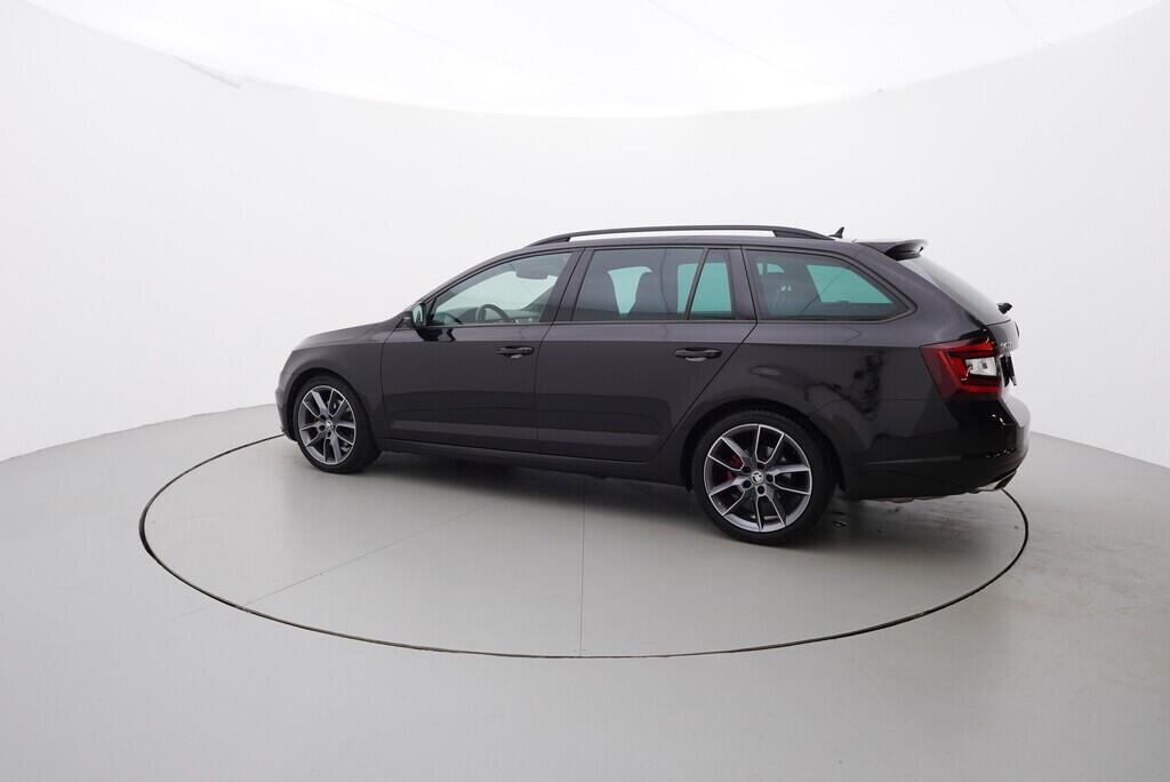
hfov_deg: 77.3
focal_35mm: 22
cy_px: 391
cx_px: 585
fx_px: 732
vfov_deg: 56.2
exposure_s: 1/80
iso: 200
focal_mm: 15
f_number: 5
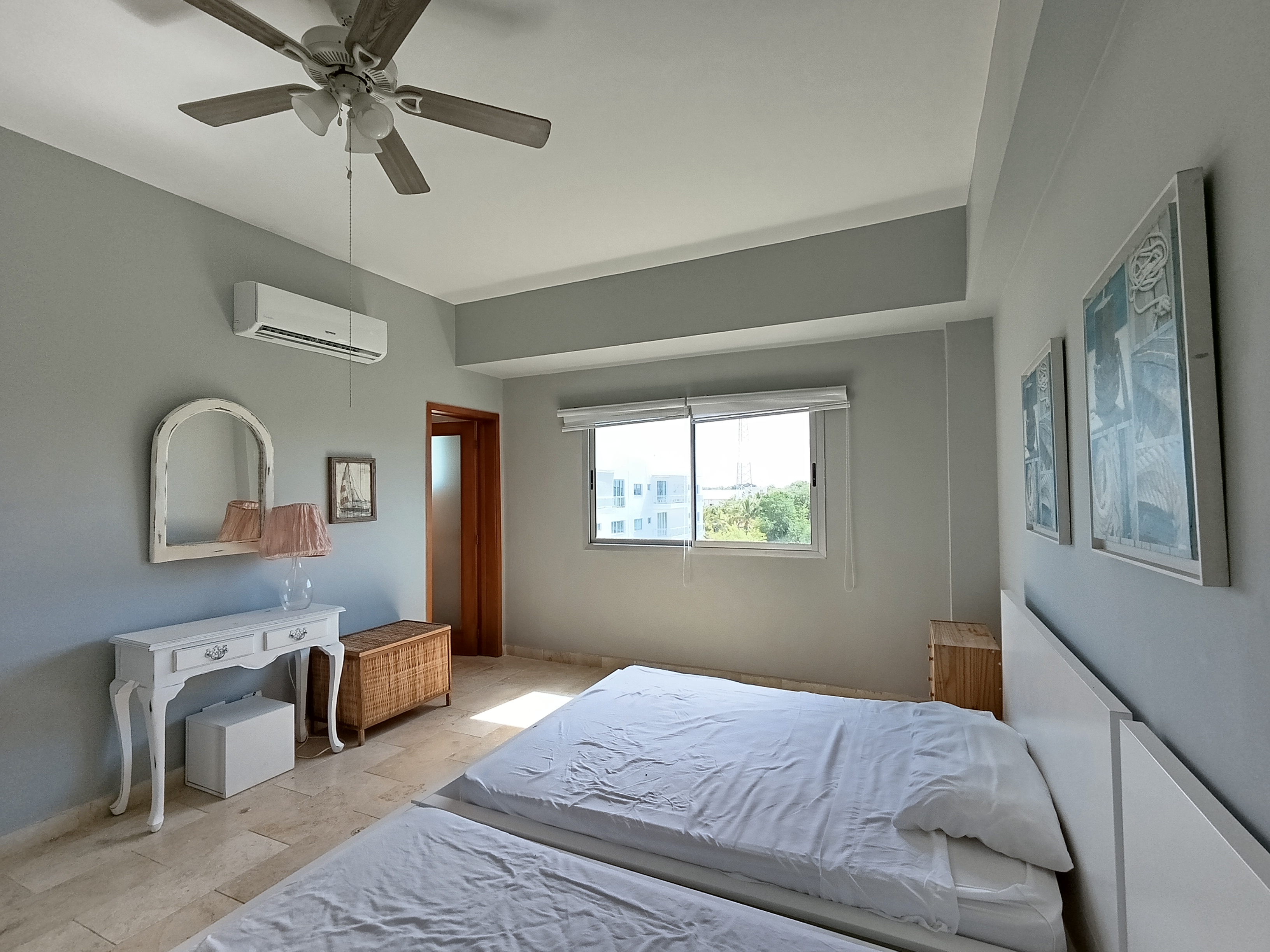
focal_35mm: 16
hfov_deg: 94.5
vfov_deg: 78.1
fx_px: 587
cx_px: 635
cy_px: 476
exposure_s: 1/99.9
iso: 64
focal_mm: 1.65
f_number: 2.2
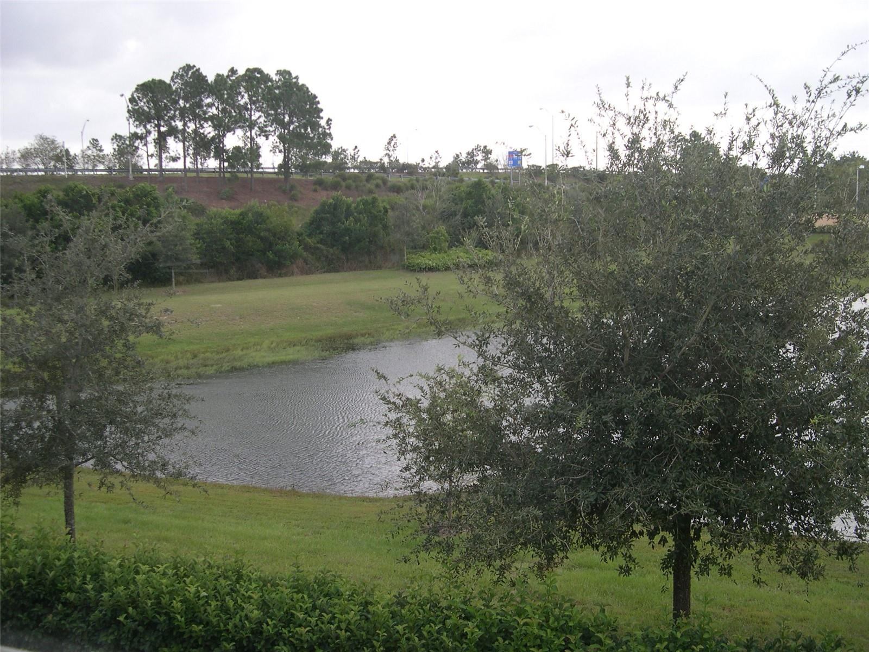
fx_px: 954
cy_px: 326
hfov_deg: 49.0
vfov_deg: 37.7
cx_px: 434
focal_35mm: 38
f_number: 2.8
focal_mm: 8
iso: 100
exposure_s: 1/489
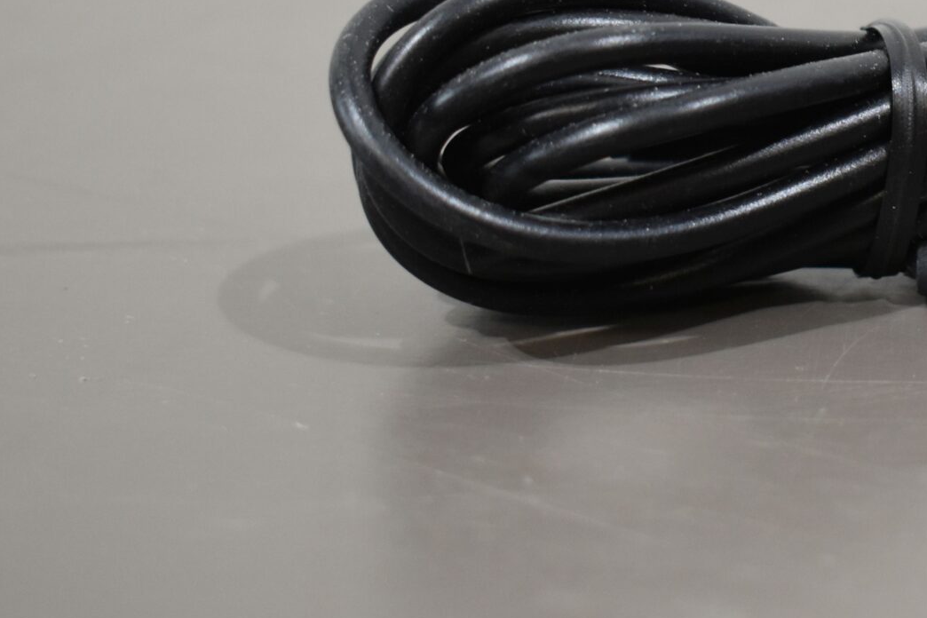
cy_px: 103
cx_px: 944
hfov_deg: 16.0
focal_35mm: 125
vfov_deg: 10.9
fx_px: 3218
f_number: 4.5
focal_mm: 34
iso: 1000
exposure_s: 1/125
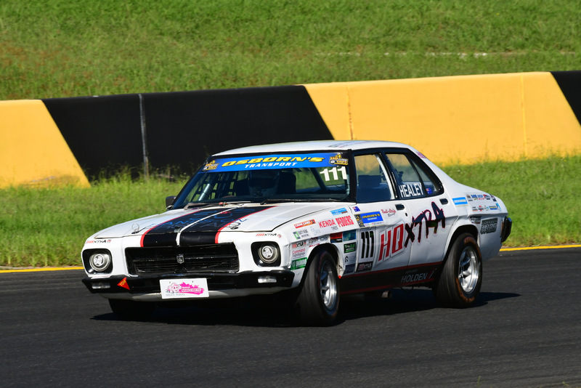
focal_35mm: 585
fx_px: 9444
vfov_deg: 2.4
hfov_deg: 3.5
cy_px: 194
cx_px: 290
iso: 400
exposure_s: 1/640
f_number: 13
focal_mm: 390
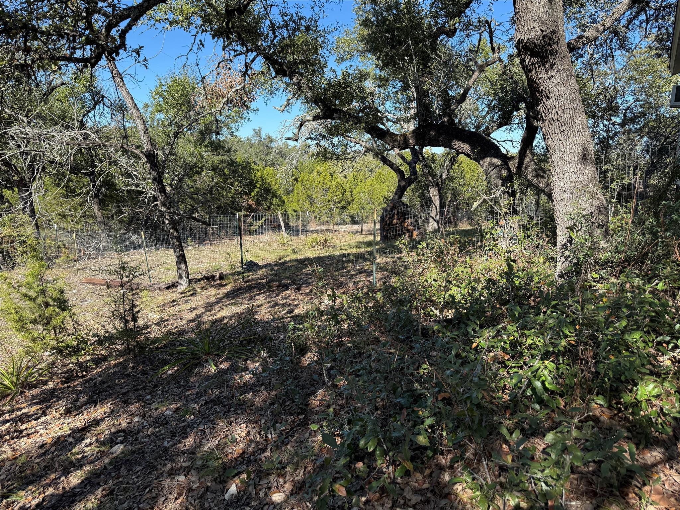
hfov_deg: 71.6
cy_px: 255
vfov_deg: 56.8
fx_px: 471
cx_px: 340
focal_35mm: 24
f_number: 1.78
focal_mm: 6.76
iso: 100
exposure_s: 1/1949
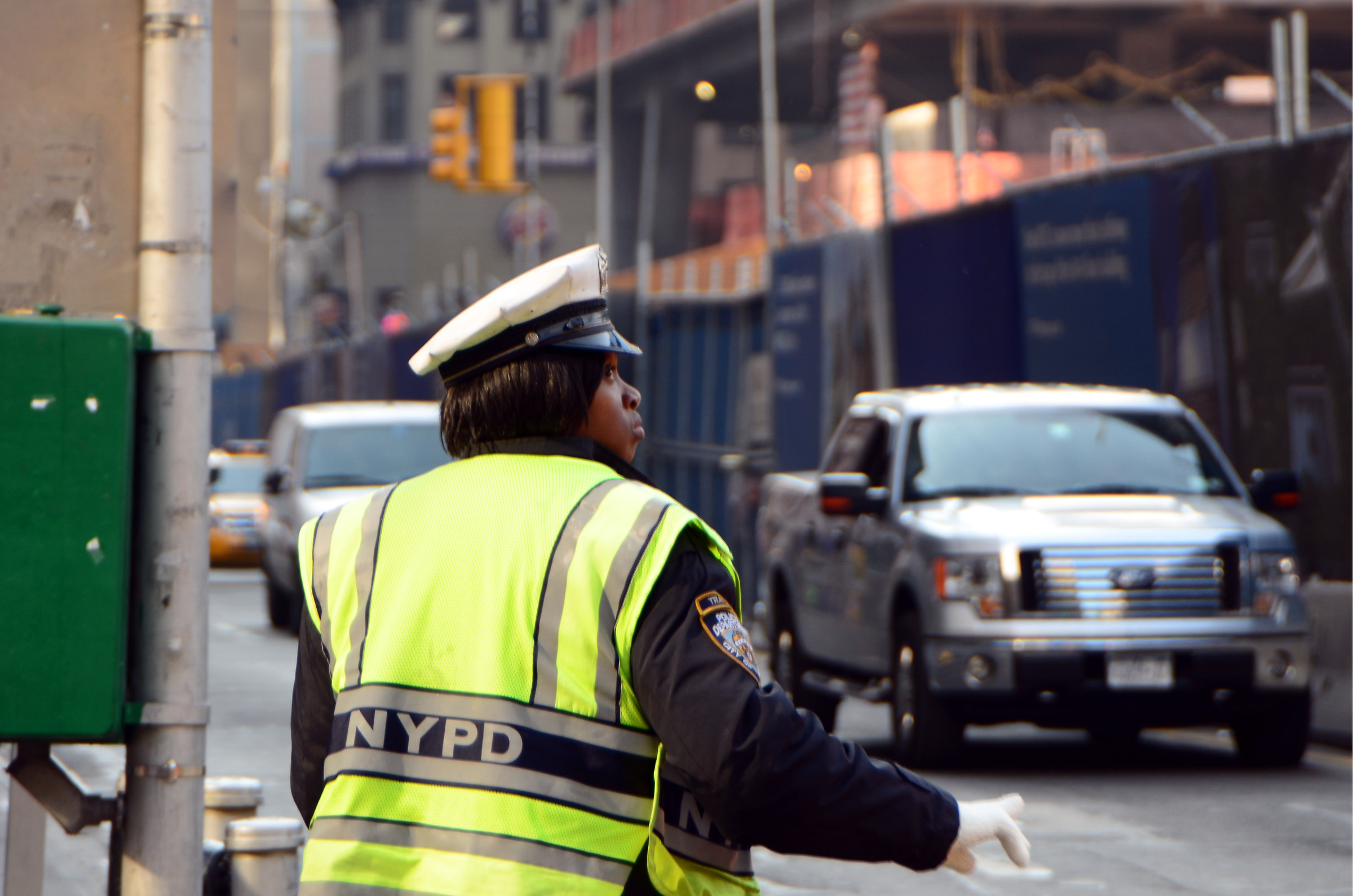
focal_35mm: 180
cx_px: 676
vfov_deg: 7.6
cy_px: 448
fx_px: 6750
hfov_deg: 11.4
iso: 200
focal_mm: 120
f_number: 5.6
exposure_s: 1/125
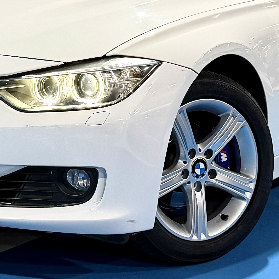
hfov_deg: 19.3
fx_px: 821
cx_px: 115
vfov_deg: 19.1
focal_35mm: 90
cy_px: 53
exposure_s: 1/84
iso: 200
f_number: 1.78
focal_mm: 6.76
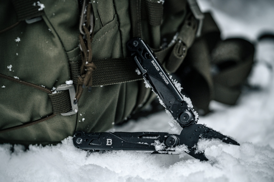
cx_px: 137
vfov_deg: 12.5
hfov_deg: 18.8
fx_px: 829
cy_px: 91
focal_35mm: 109
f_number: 3.3
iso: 560
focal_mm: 109
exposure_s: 1/180
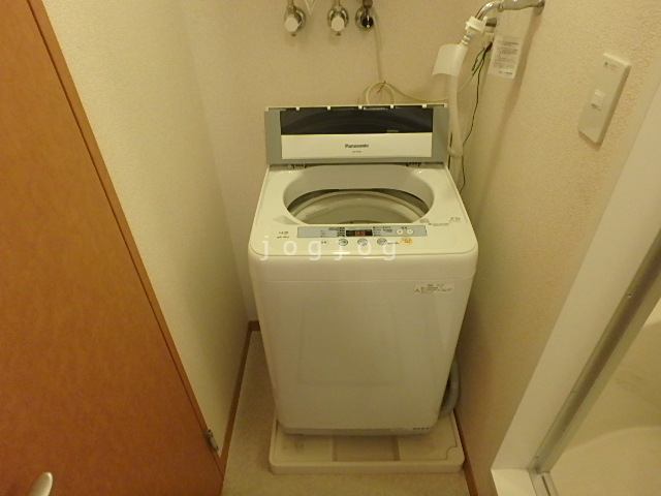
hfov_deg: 79.0
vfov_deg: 63.4
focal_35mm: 21
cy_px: 248
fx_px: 401
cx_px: 330
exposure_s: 1/15
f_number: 3.5
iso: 800
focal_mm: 3.7
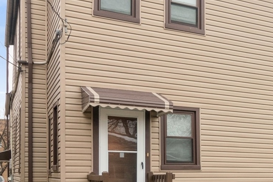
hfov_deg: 31.0
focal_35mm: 56
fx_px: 425
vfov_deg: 24.1
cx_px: 314
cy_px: 117
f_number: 8
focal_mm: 14
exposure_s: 1/80
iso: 200
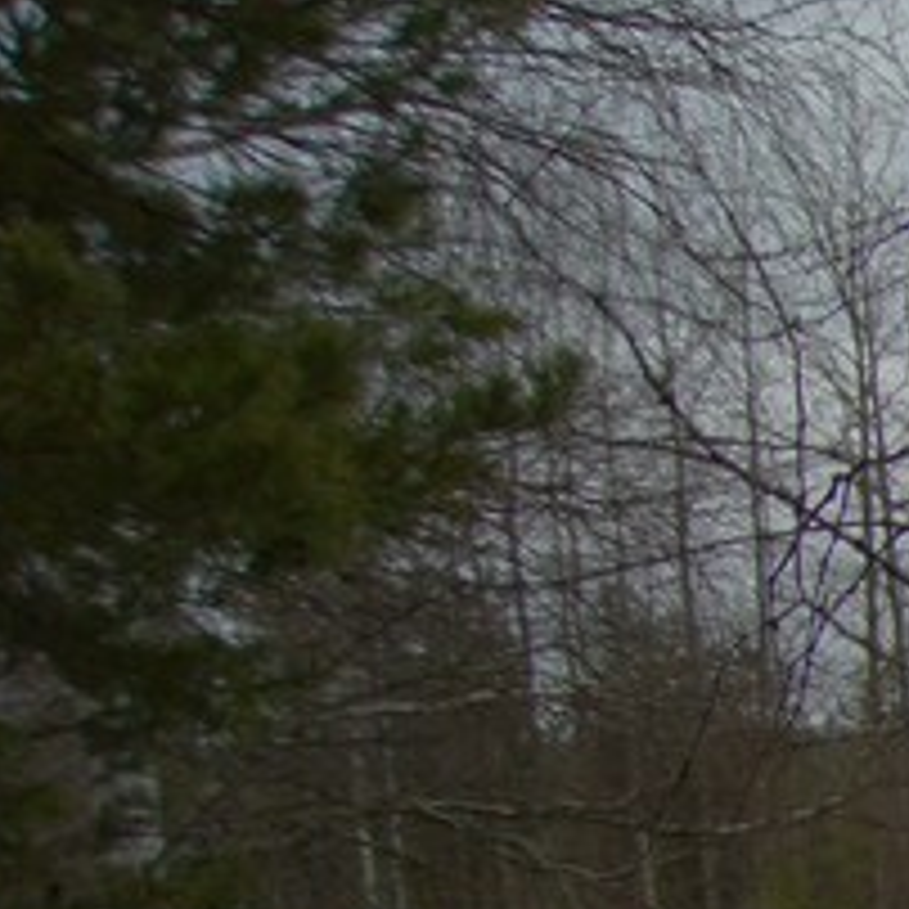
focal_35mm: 136
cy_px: 1539
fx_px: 4040
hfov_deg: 9.9
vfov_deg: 12.0
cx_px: 2650
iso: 100
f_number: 3.5
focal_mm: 18
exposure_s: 1/400
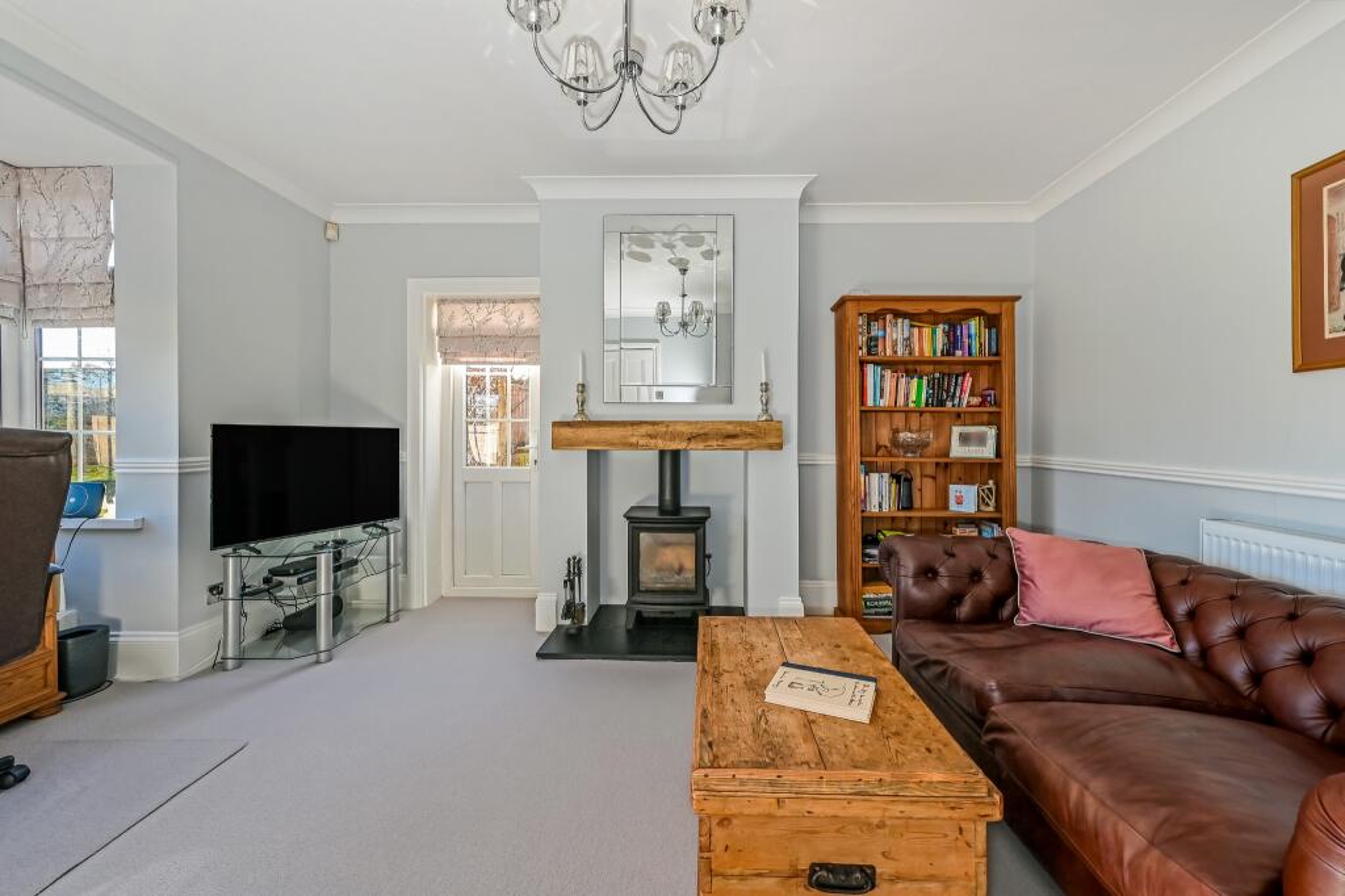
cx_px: 672
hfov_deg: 104.3
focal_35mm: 14
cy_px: 448
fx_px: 523
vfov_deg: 81.2
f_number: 10
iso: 400
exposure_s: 1/10
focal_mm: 14
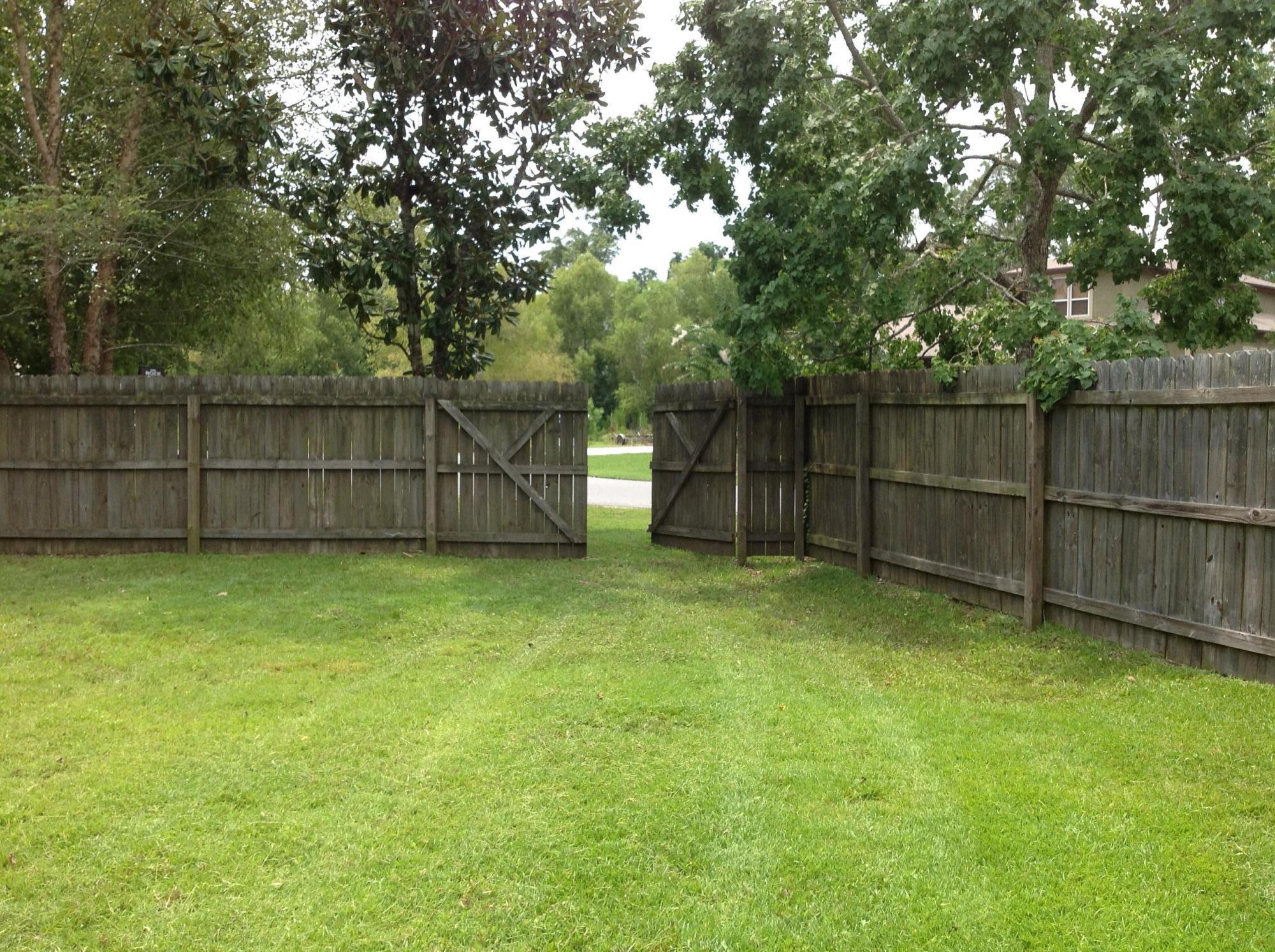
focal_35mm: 35
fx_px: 1287
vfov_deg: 40.6
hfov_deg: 52.7
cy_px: 476
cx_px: 638
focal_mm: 4.28
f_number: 2.4
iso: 50
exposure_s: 1/458
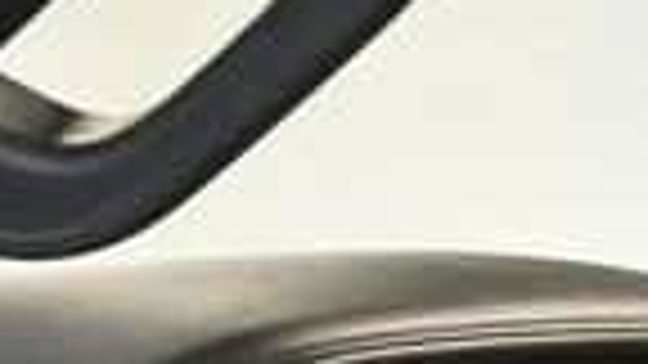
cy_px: 935
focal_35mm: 186
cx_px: 999
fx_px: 3196
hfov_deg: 11.1
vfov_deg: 6.2
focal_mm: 27
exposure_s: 1/60
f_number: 4
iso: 3600
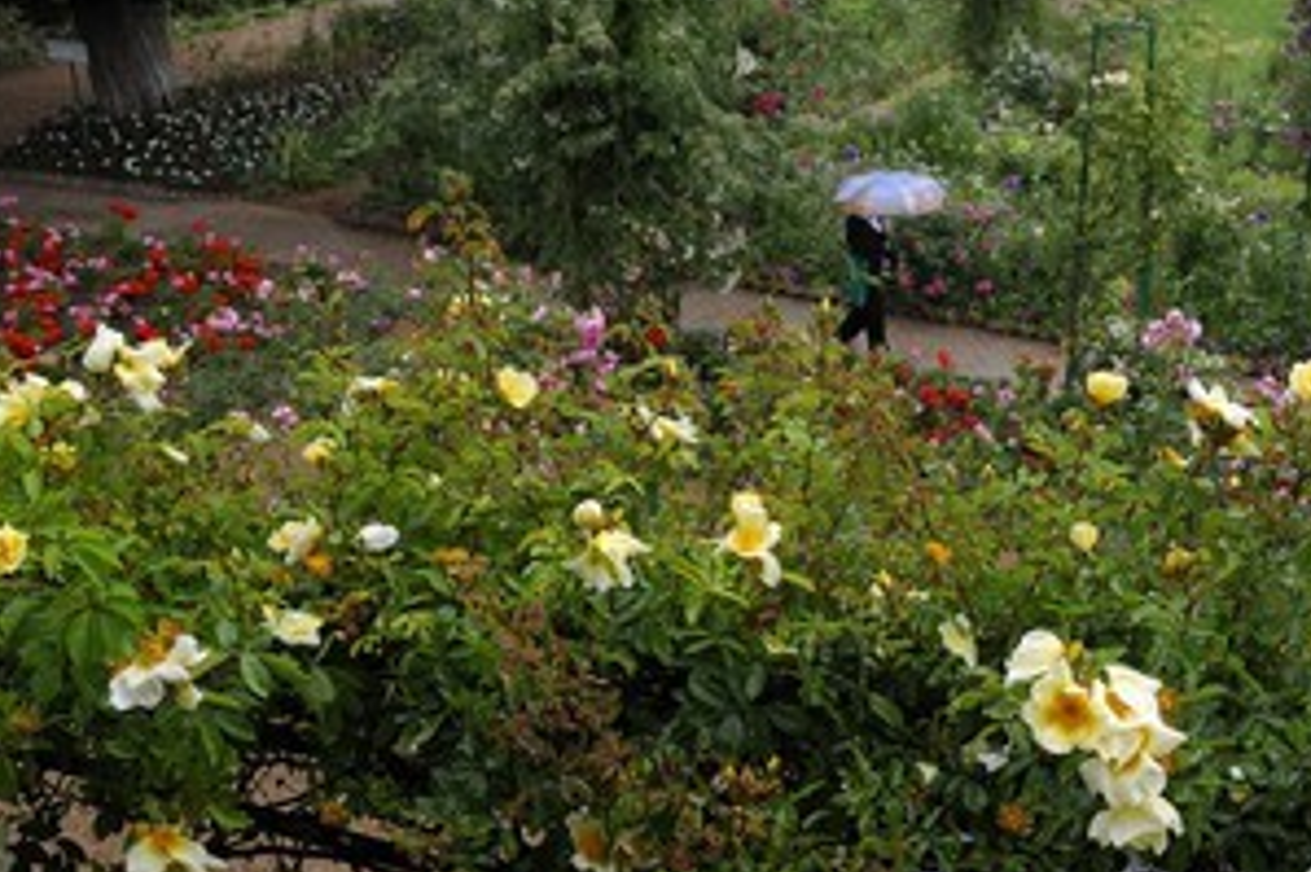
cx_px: 763
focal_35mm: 45
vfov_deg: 29.8
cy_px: 504
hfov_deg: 43.5
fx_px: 1638
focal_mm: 32
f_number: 7.1
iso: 400
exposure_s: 1/160
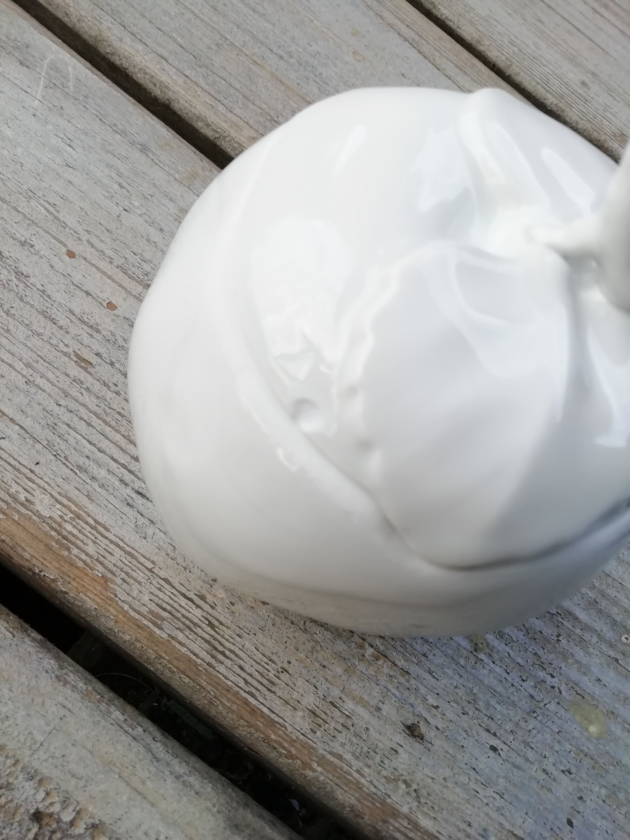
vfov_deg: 67.3
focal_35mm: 26
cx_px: 315
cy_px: 420
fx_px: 631
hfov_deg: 53.1
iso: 50
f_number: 2.2
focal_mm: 3.21
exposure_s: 1/129
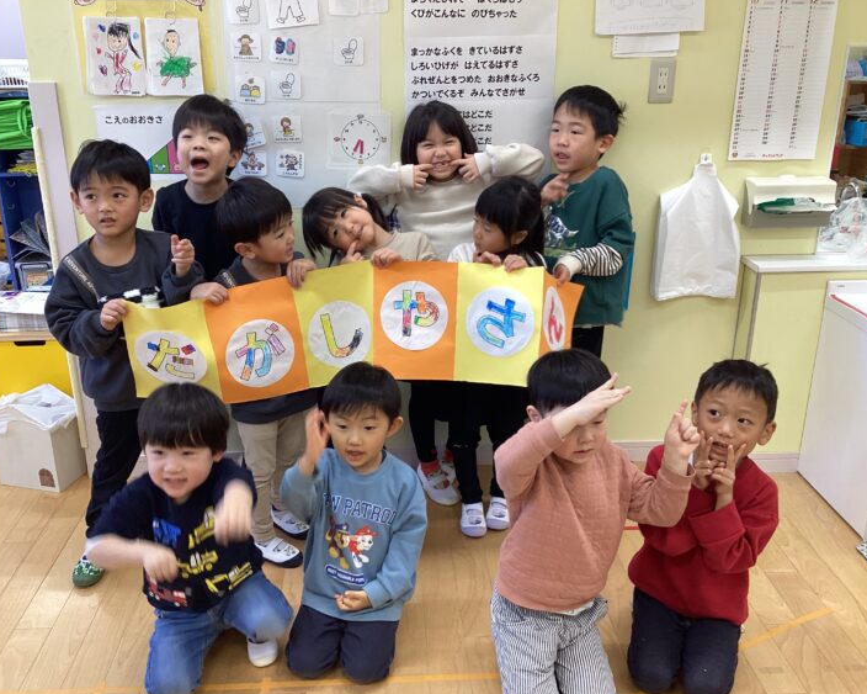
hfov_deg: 54.2
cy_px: 351
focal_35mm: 33
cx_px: 403
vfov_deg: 44.5
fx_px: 847
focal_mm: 3.3
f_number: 2.4
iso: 80
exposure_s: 1/50
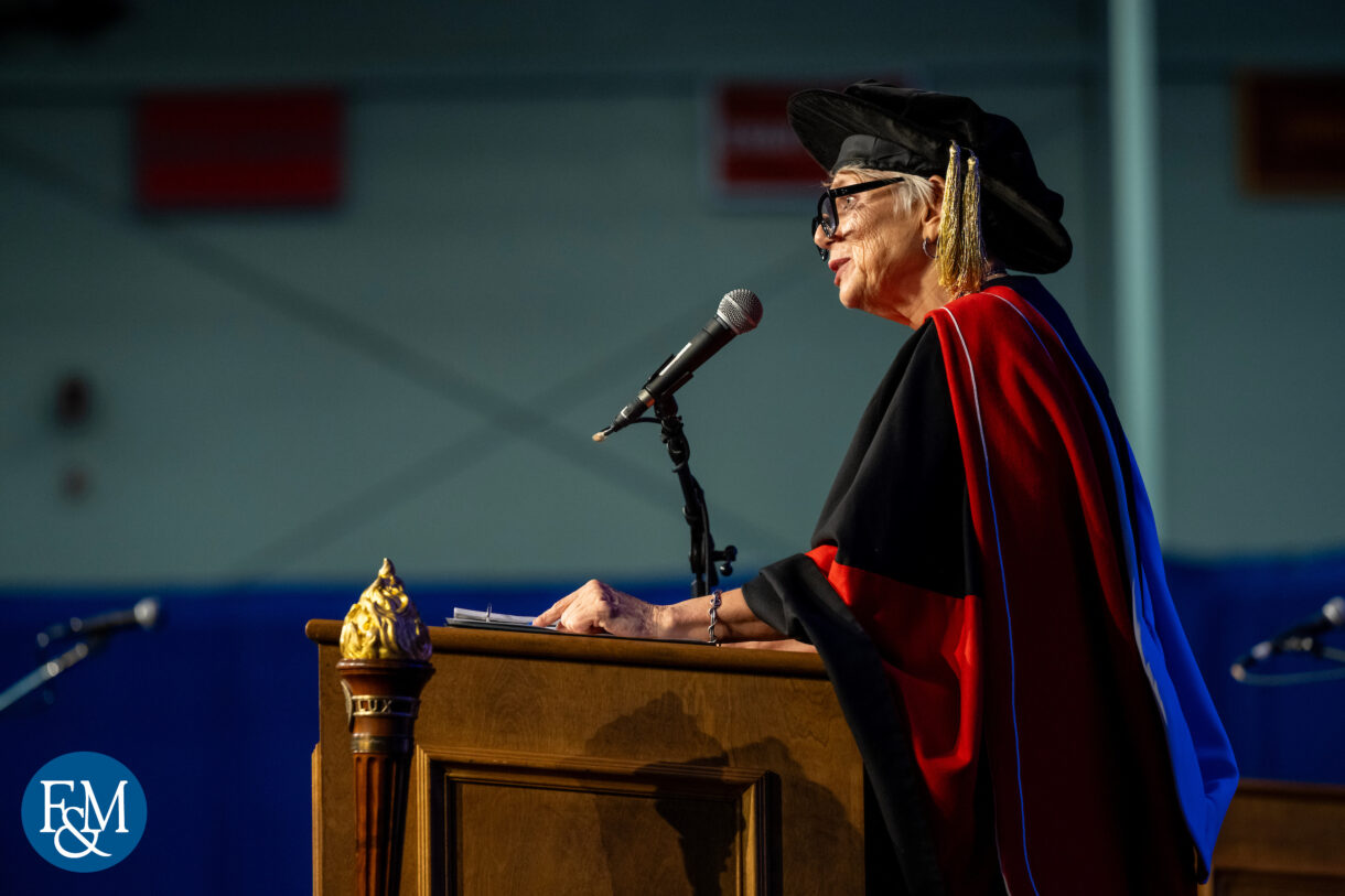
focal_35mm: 200
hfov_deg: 10.3
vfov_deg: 6.9
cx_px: 672
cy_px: 448
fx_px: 7471
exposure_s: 1/200
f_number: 4.5
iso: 1600
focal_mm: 200
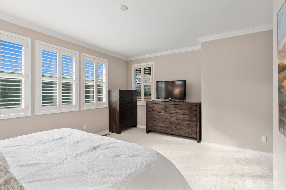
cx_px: 143
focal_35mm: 17
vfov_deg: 70.4
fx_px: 135
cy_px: 95
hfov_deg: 93.3
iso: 320
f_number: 9
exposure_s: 1/2
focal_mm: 17
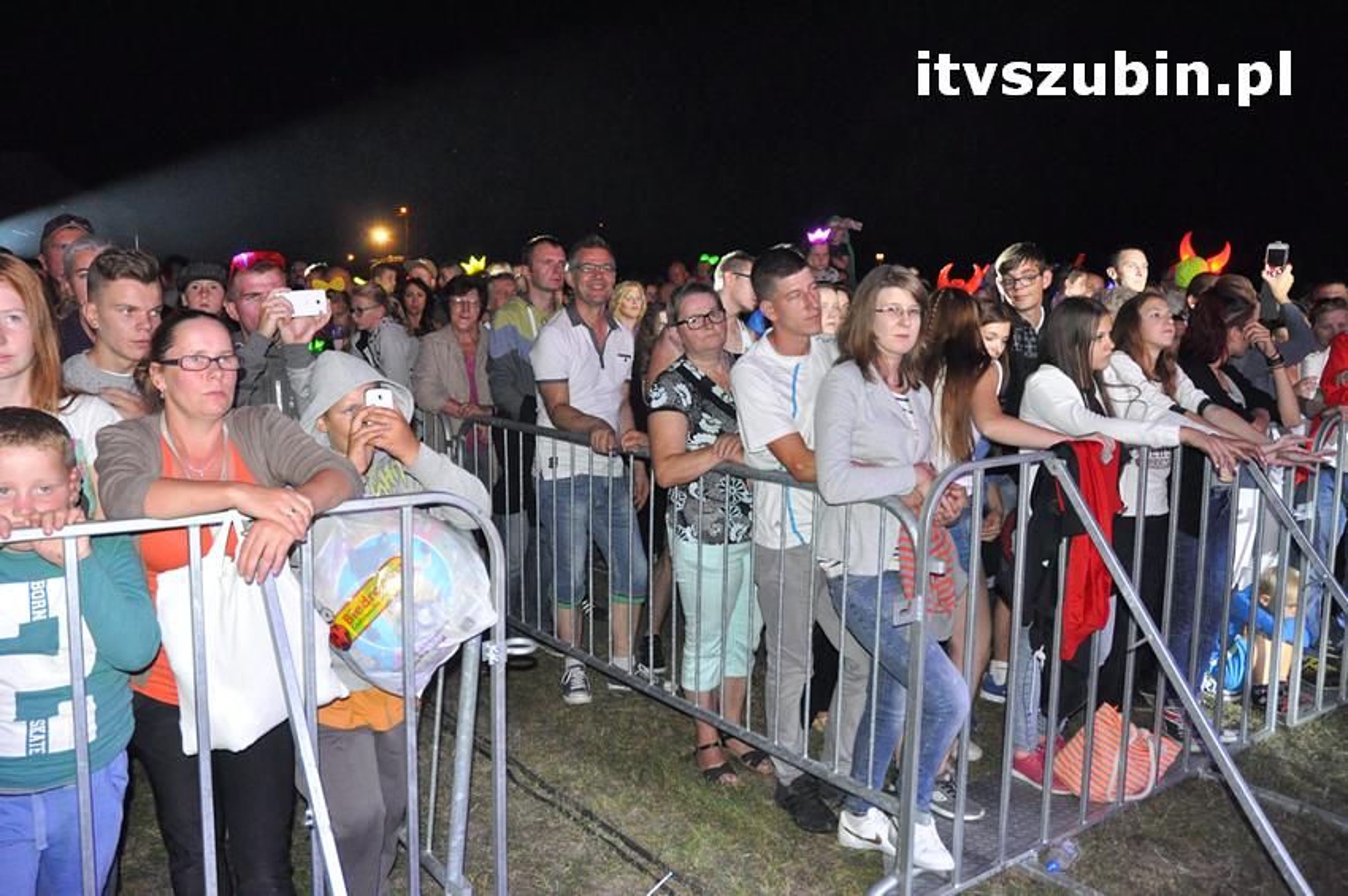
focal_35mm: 27
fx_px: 1010
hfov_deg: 67.4
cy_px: 448
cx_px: 674
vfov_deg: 47.8
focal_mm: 18
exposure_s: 1/60
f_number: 5.6
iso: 3200
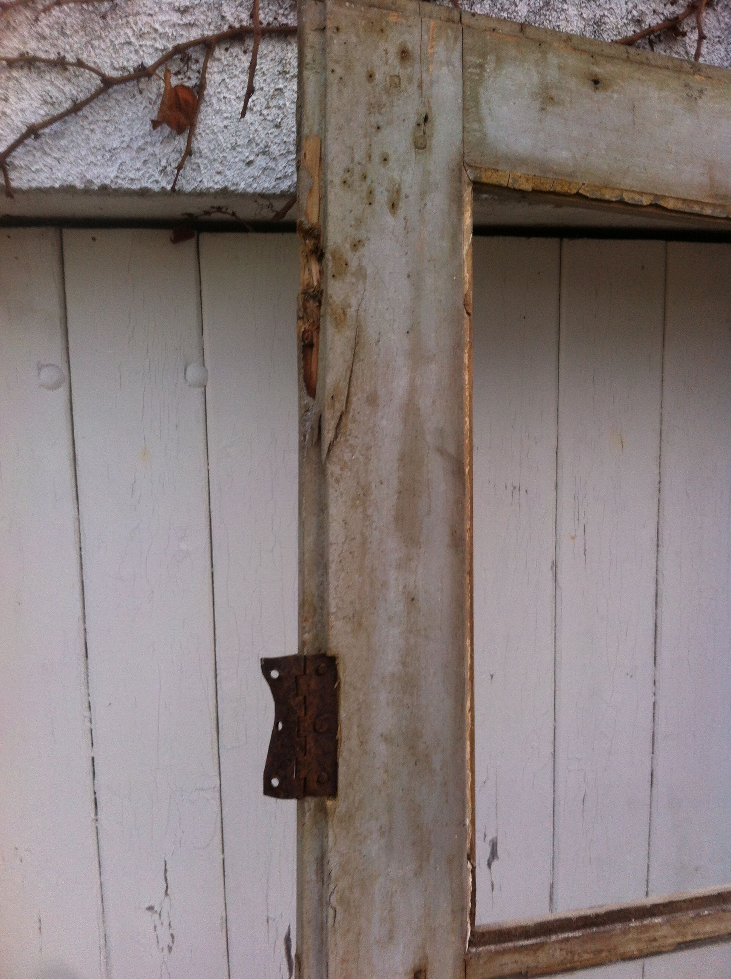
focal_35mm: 35
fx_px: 988
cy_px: 490
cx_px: 366
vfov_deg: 52.7
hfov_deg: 40.6
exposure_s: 1/24
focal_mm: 3.85
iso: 80
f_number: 2.8
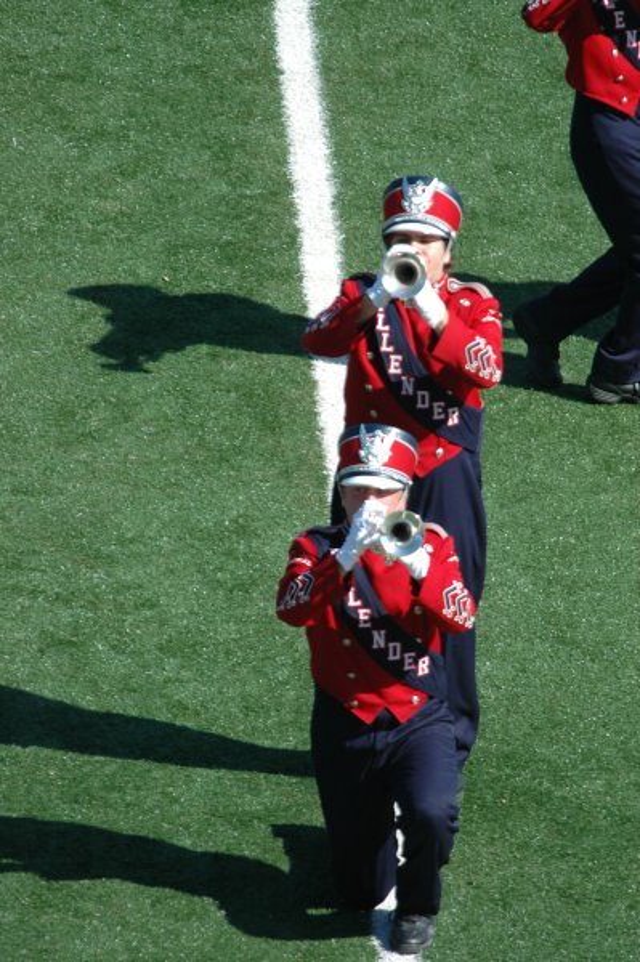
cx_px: 320
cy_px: 481
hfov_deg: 2.3
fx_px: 16027
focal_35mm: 600
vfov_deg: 3.4
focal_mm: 400
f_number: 5.6
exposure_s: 1/800
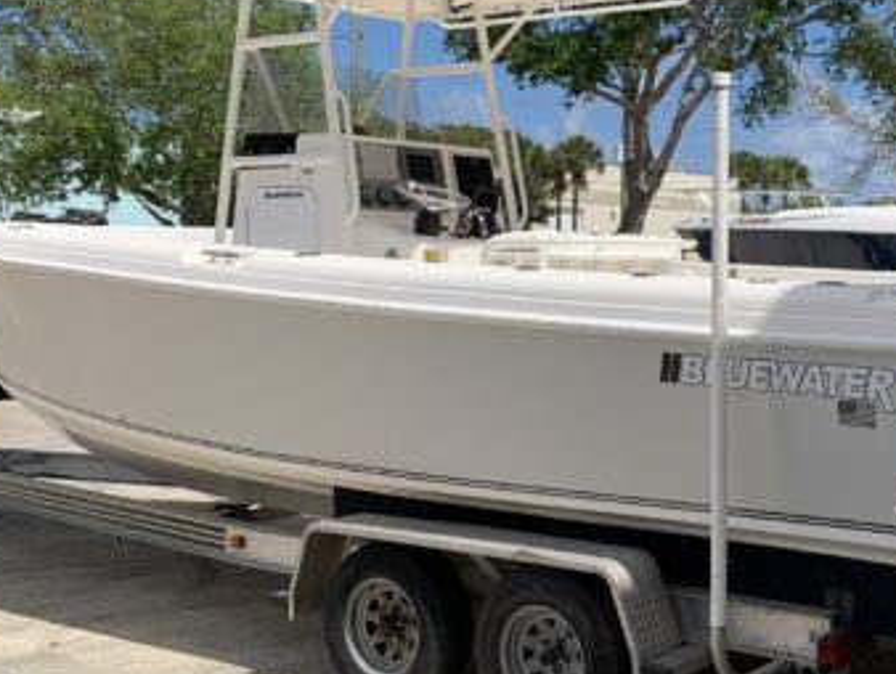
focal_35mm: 50
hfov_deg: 36.6
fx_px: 1295
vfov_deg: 29.1
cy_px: 356
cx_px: 737
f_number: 1.8
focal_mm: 4.25
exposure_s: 1/2755
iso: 25
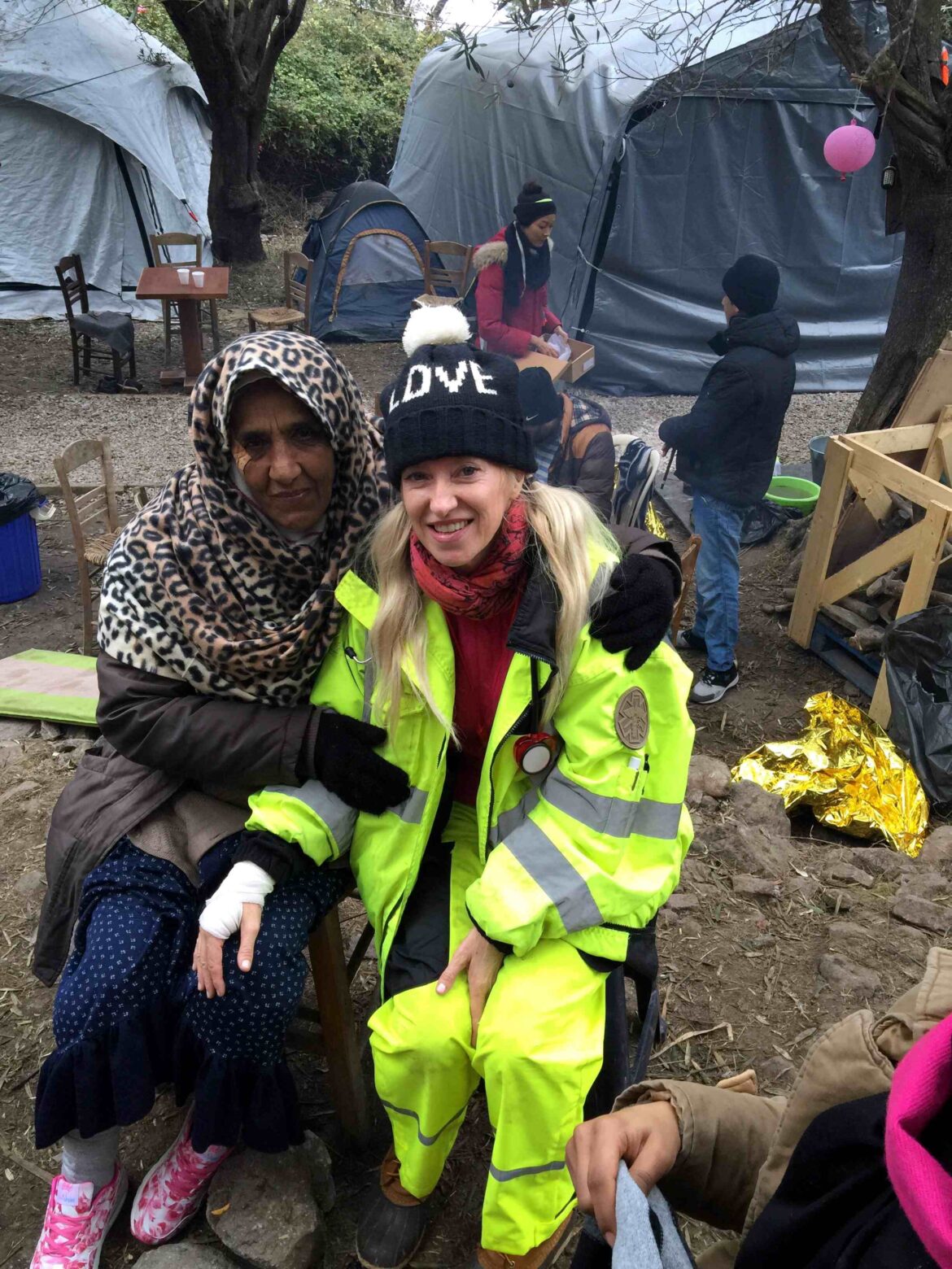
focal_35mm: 29
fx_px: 1063
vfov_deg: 61.7
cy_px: 634
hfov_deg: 48.2
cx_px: 476
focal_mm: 4.15
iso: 32
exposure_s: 1/33
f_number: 2.2
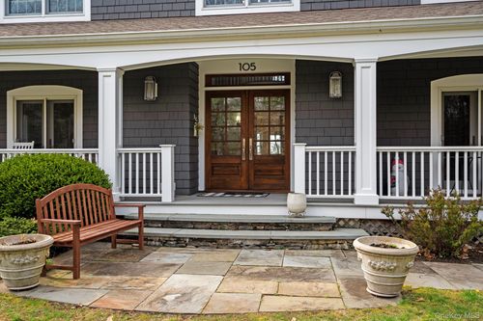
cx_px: 242
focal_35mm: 33
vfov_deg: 39.9
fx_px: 443
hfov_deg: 57.2
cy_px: 160
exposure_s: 1/40
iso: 250
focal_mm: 33
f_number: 7.1
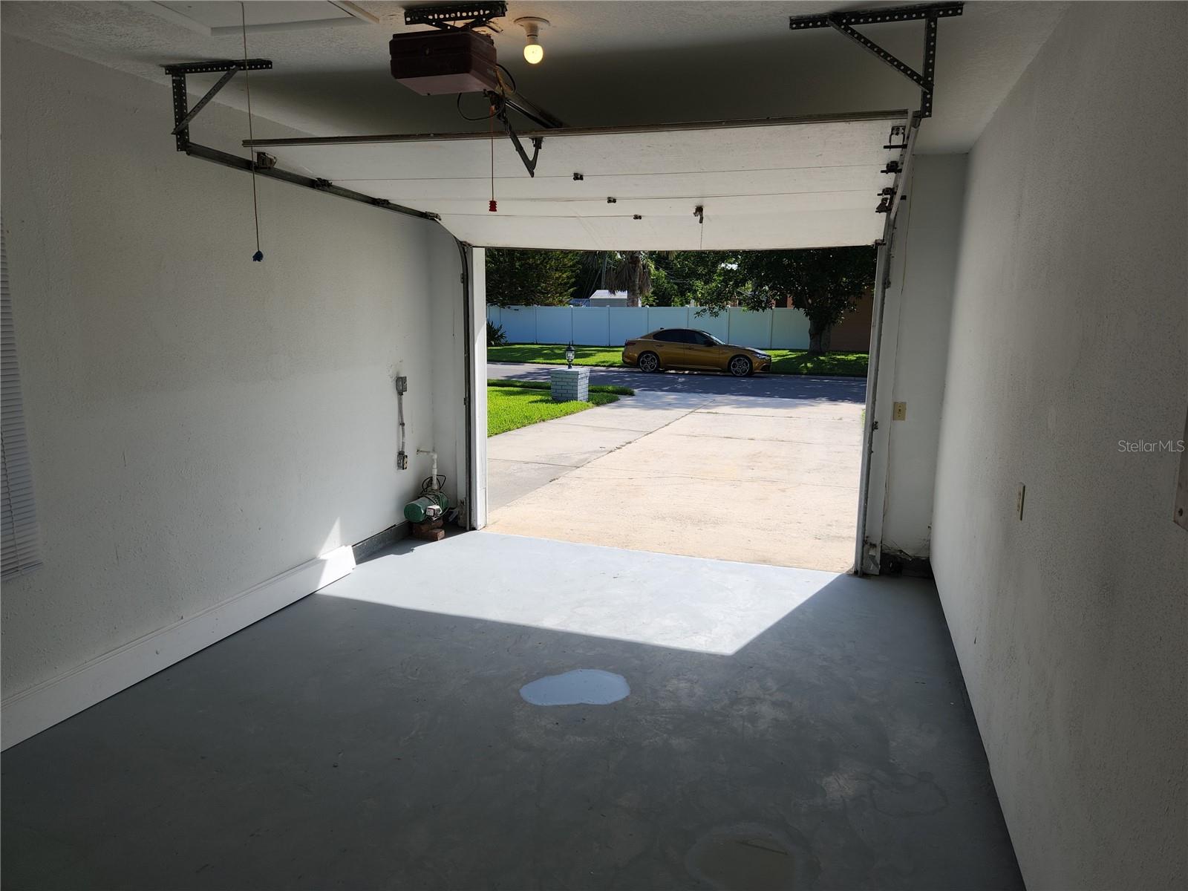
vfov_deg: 58.9
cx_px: 594
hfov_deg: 73.9
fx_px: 789
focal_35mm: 23
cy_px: 446
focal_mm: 5.4
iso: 20
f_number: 1.8
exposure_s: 1/1318
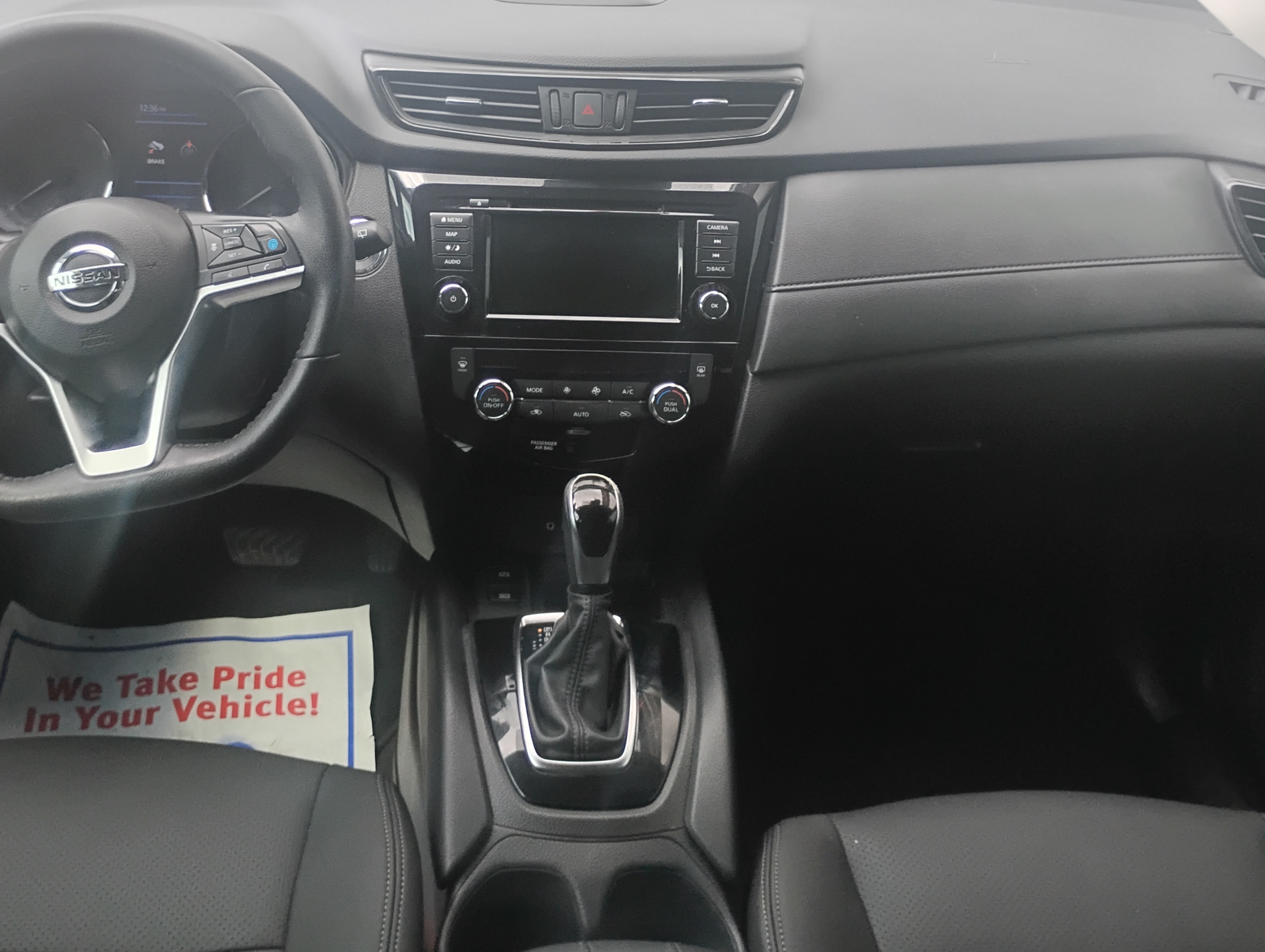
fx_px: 1464
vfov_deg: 35.5
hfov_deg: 46.5
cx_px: 521
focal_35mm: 40
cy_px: 285
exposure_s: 1/120
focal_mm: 4.26
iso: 215
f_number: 1.8
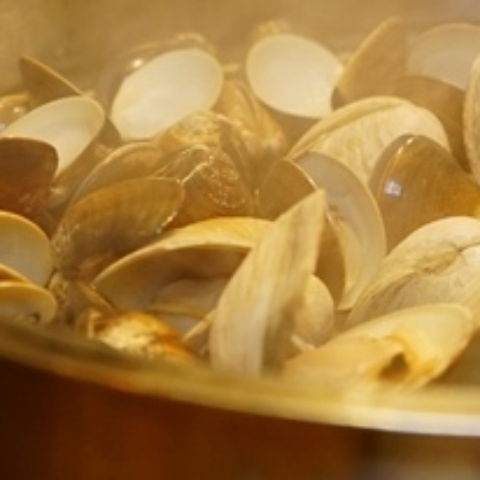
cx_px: 471
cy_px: 57
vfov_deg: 10.5
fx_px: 2589
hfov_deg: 10.5
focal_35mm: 165
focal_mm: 50
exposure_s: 1/60
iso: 1000
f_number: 4.5
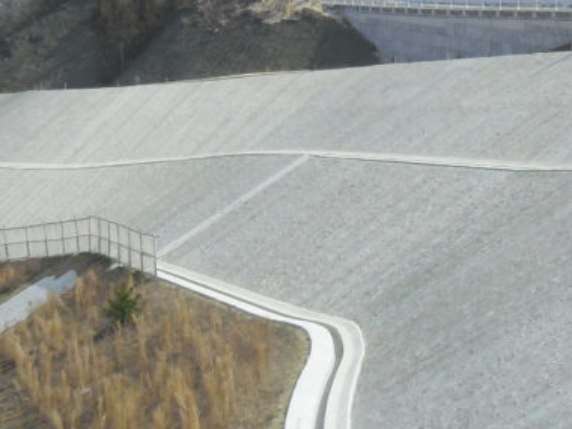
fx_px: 1586
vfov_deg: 15.3
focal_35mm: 96
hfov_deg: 20.2
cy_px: 119
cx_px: 479
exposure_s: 1/250
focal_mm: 6.2
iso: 100
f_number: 8
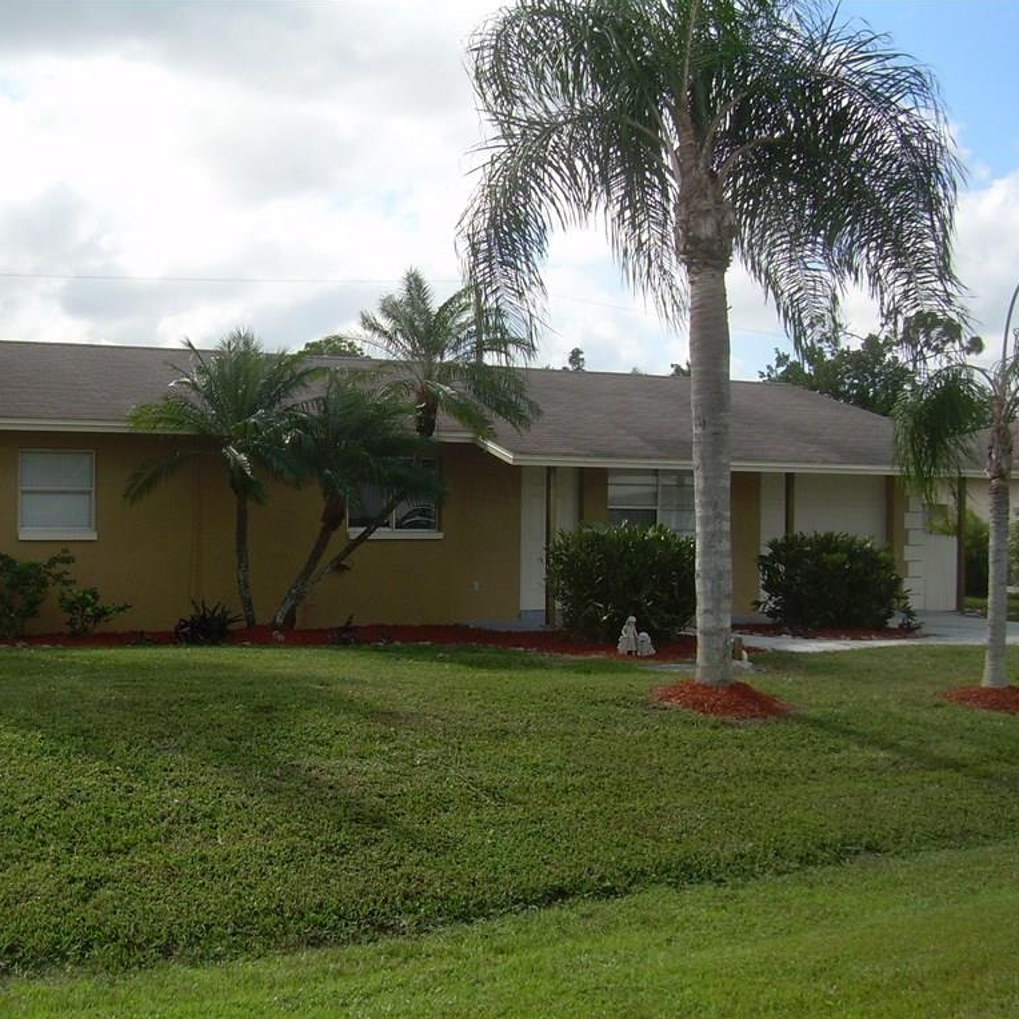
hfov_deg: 37.2
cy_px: 510
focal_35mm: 45
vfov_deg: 37.6
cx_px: 360
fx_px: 1499
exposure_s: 1/354
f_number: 4.6
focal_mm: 6.3
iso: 50
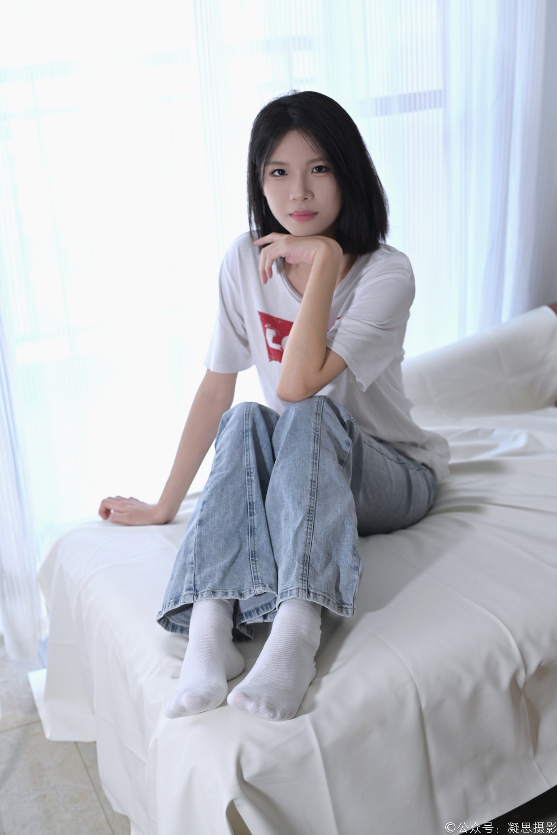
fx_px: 1160
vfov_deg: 39.6
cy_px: 418
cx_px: 278
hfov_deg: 27.0
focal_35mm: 50
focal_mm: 50
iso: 1800
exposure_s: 1/100
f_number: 3.5
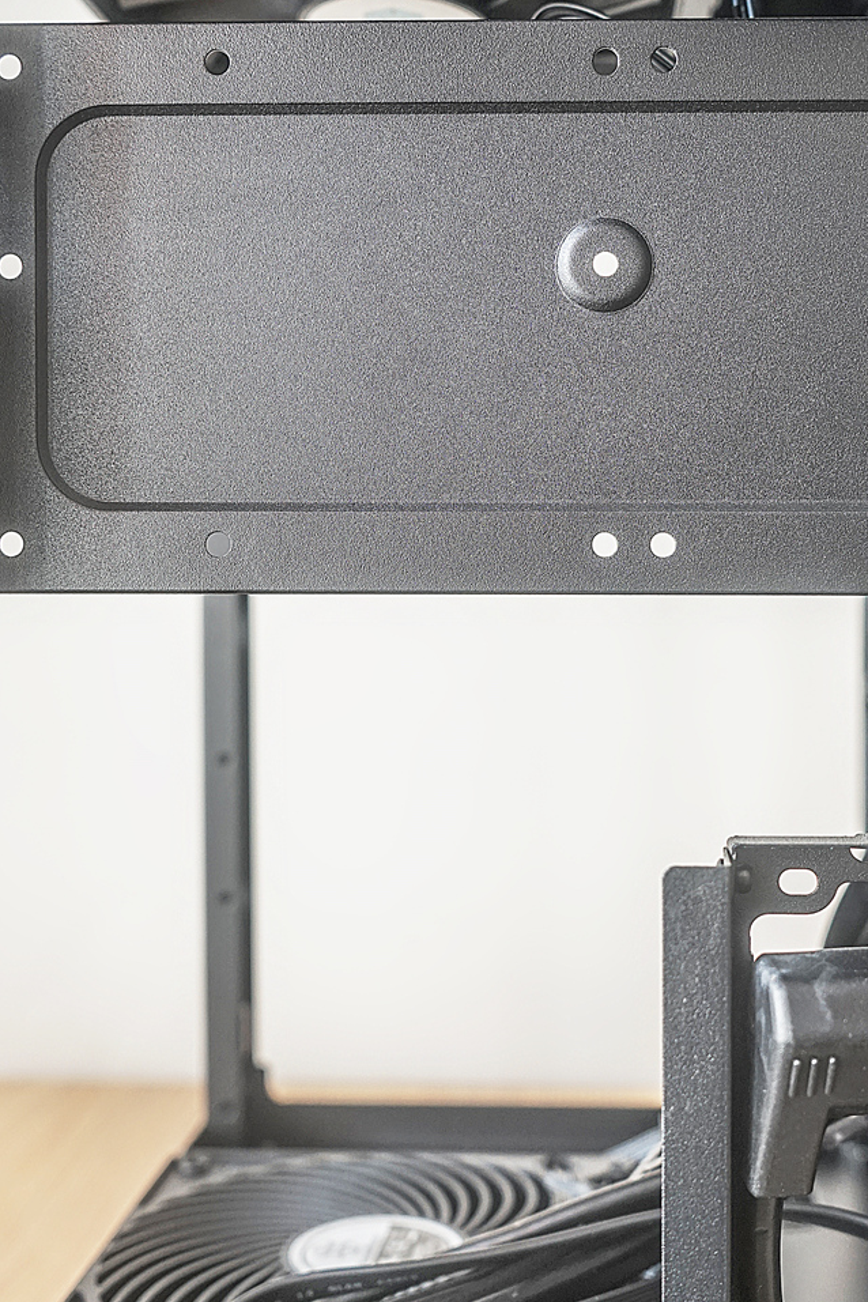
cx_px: 546
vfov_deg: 45.4
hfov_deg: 31.0
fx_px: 1555
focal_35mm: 43
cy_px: 624
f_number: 5
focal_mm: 28
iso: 500
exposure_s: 1/20
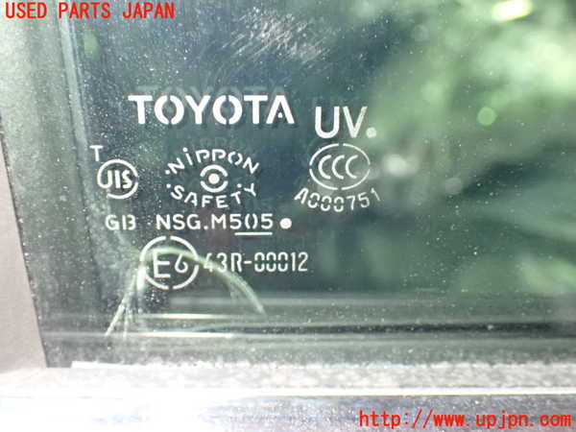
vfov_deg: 32.9
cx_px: 288
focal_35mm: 44
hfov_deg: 42.9
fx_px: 732
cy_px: 216
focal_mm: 7.84
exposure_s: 1/25
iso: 1600
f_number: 2.9
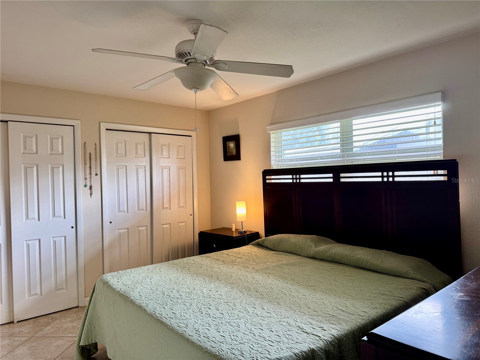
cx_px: 240
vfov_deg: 56.8
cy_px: 180
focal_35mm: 24
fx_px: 333
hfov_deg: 71.6
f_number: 1.78
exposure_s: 1/60
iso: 125
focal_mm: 6.76
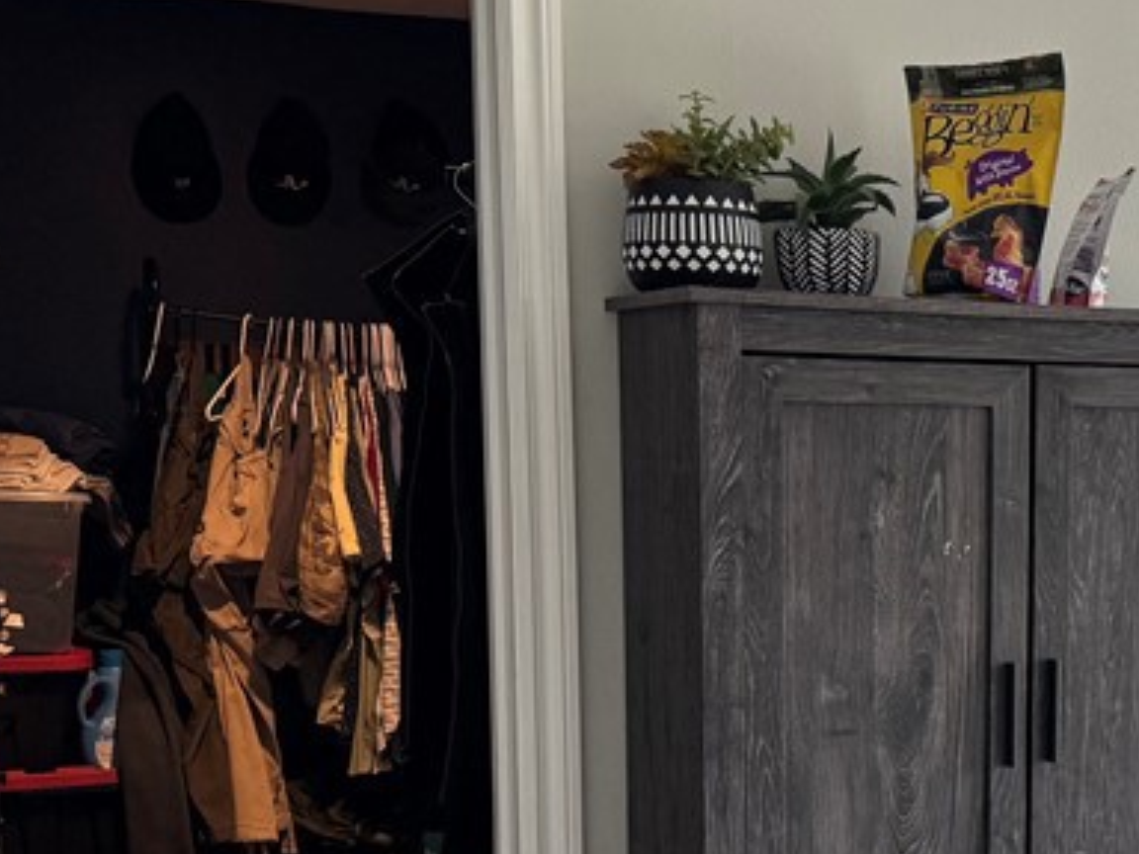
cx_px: 1115
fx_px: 2106
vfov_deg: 22.6
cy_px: 697
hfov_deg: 28.6
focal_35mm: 64
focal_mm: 6.76
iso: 160
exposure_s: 1/120
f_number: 1.78
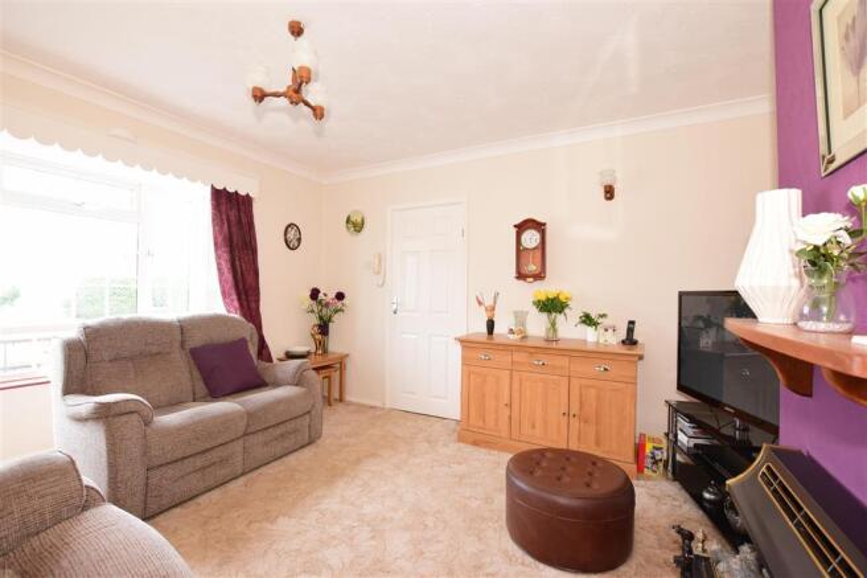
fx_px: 361
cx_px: 434
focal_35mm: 15
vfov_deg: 77.3
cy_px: 289
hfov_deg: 100.4
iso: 400
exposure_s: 1/8
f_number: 5.6
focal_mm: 10
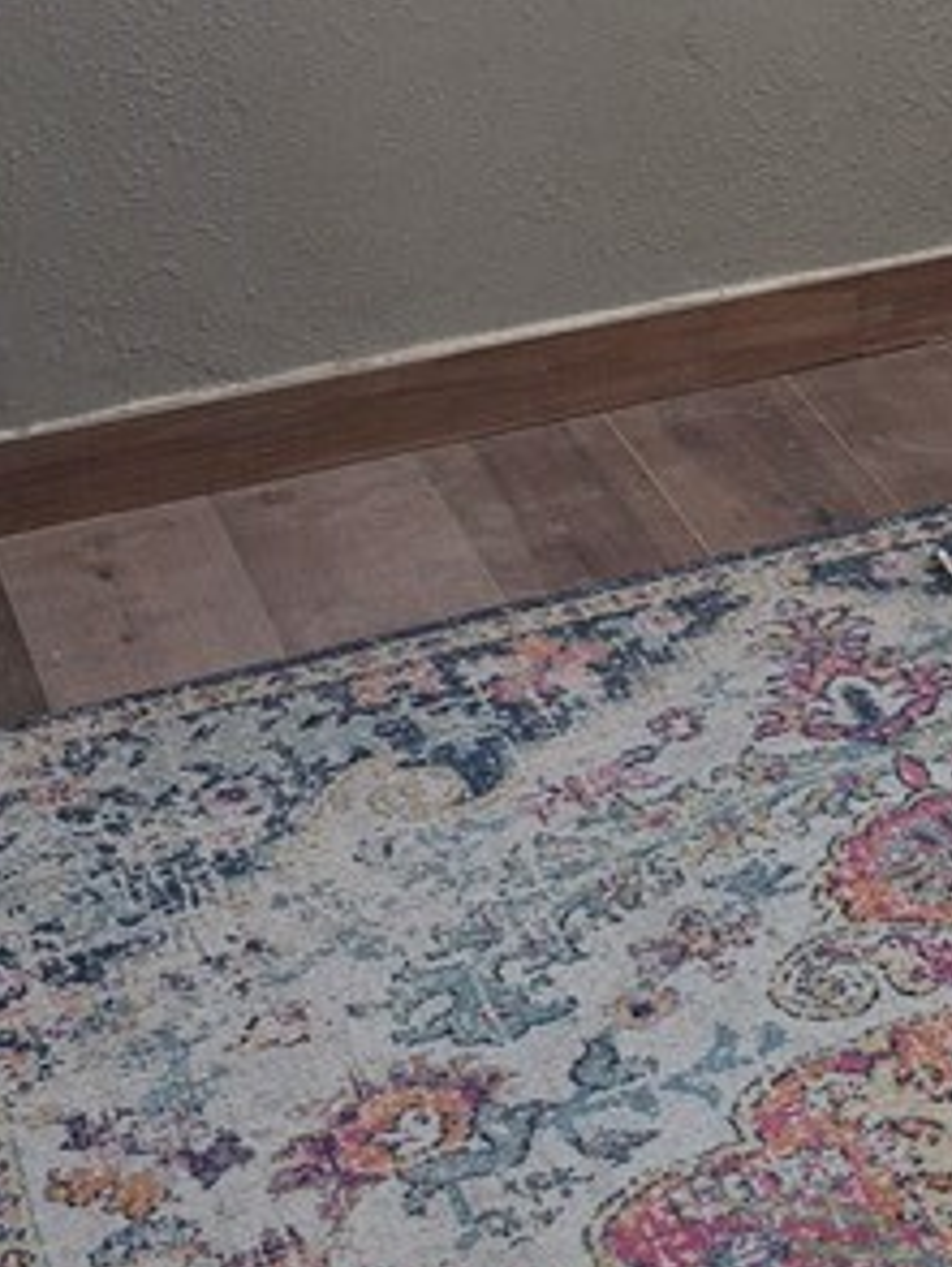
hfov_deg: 17.1
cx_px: 1305
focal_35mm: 80
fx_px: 2929
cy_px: 500
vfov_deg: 24.3
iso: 320
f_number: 1.8
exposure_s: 1/120
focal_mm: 5.4
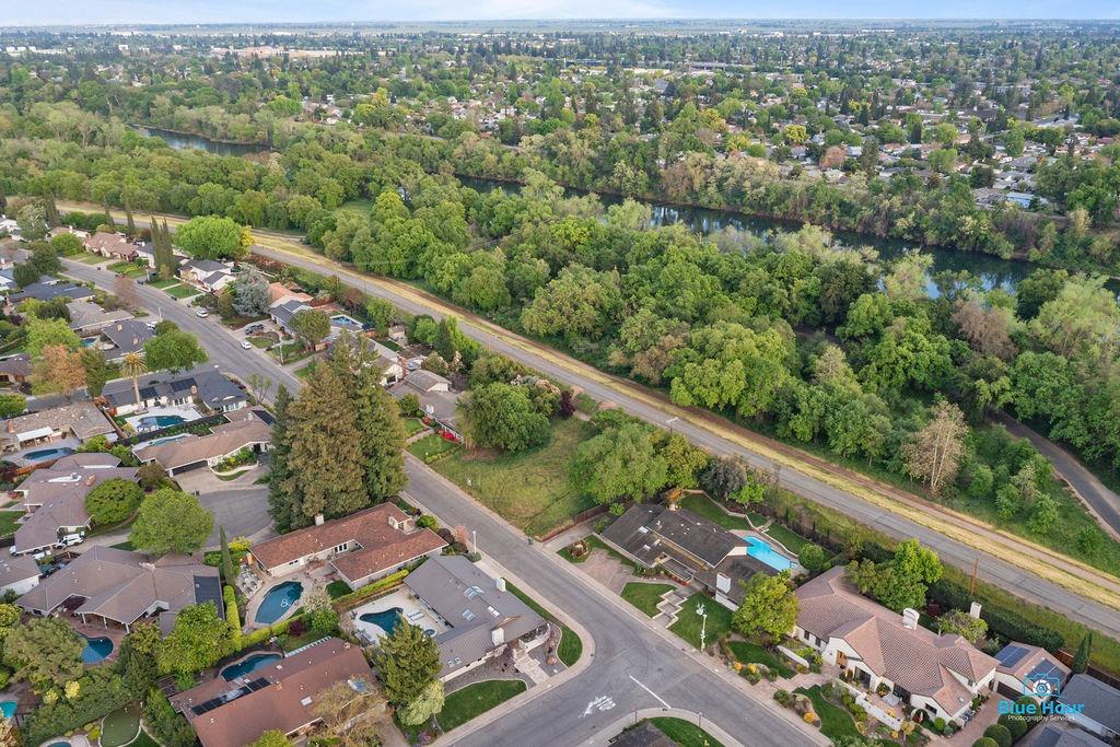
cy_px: 374
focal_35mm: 28
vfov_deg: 46.4
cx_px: 560
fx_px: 871
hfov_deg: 65.5
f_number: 9
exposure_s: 1/25
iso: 100
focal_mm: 10.26
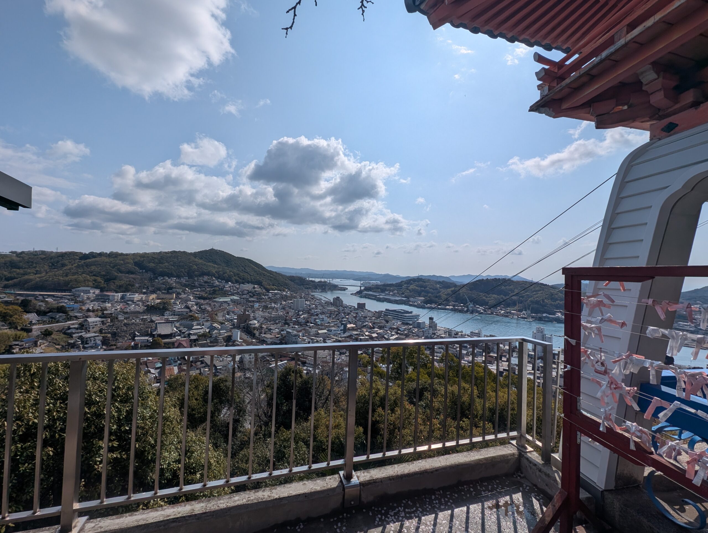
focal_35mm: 13
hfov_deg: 106.1
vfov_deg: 90.1
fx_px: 266
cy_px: 266
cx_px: 354
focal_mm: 1.95
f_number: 2.2
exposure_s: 1/5128
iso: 43
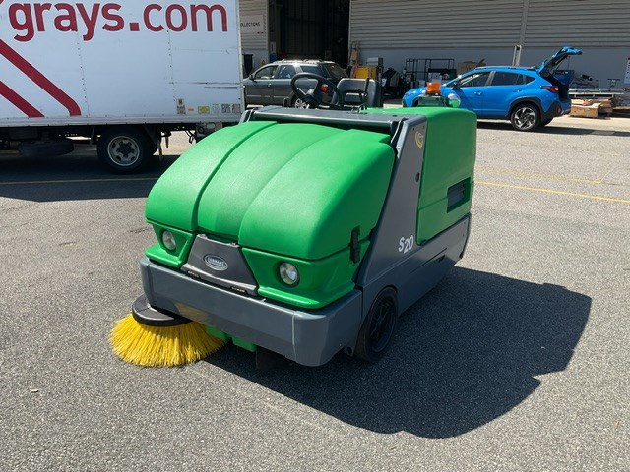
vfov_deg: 48.2
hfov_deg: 61.7
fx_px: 528
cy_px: 236
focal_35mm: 29
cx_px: 315
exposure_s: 1/1490
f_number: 1.8
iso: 16
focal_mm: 3
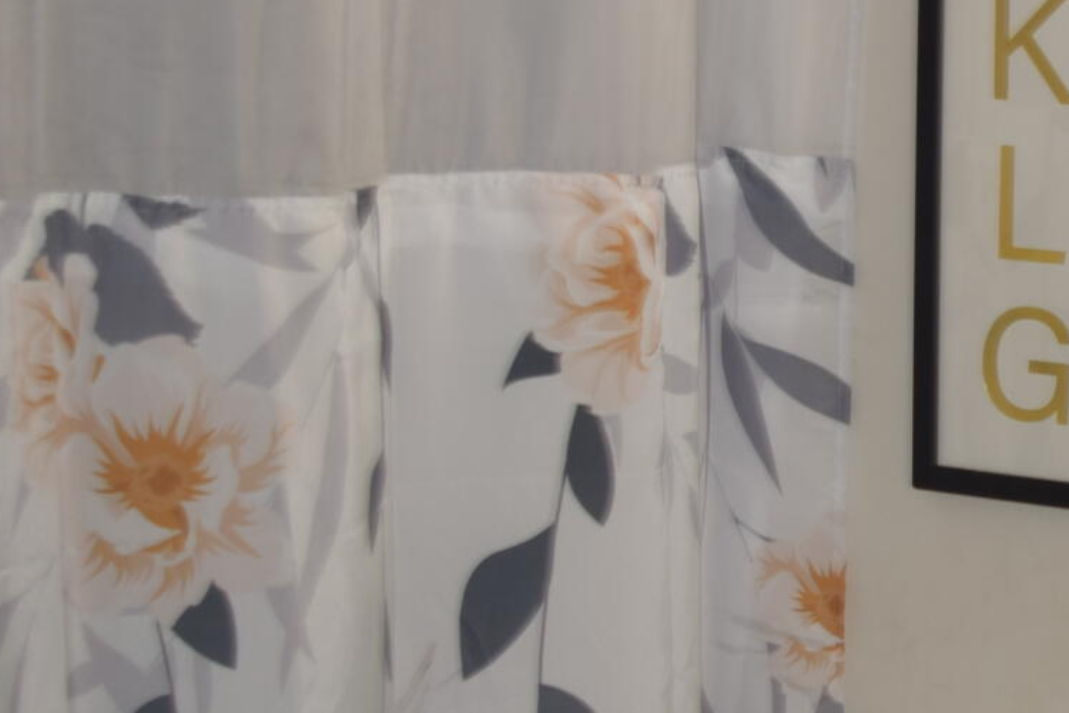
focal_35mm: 108
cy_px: 466
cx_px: 1387
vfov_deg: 12.7
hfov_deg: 17.7
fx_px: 3207
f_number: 3.5
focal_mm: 18
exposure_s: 1/100
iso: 100
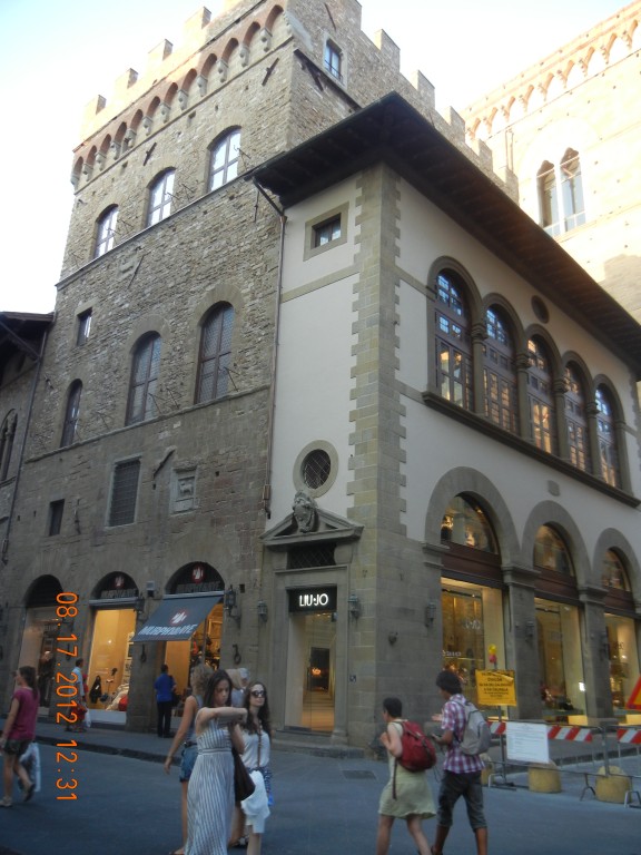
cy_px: 428
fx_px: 741
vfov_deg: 60.0
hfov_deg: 46.8
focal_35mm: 30
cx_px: 320
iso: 160
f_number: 3.5
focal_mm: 5.4
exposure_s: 1/62
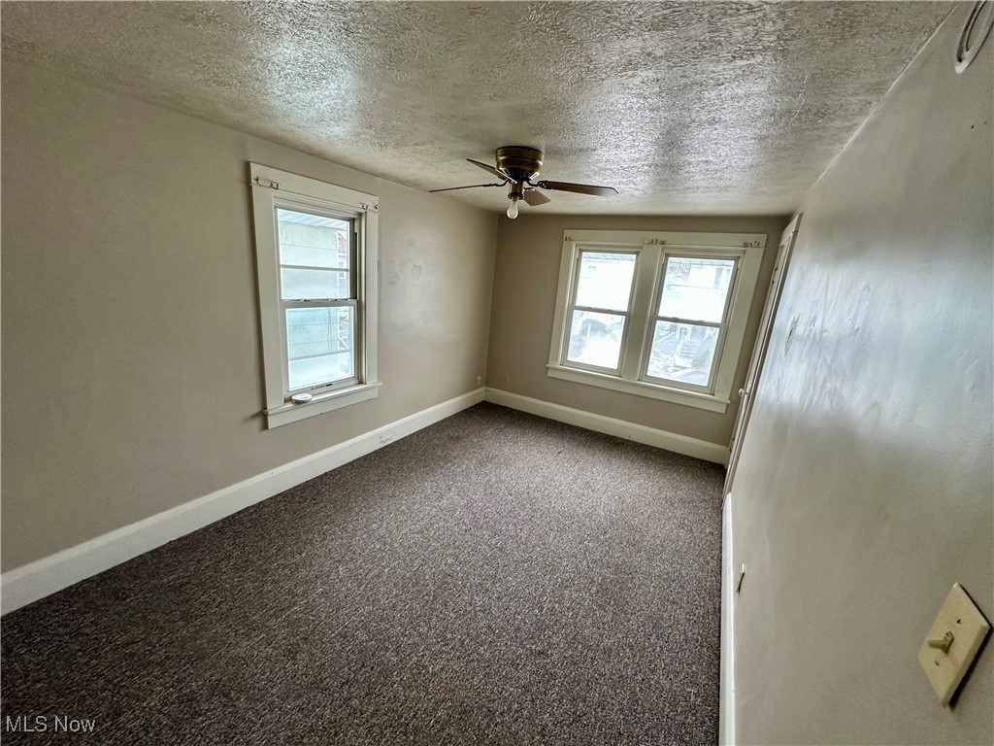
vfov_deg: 85.7
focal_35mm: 14
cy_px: 373
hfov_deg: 102.1
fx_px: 402
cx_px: 497
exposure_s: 1/99
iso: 160
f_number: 2.2
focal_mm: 2.22
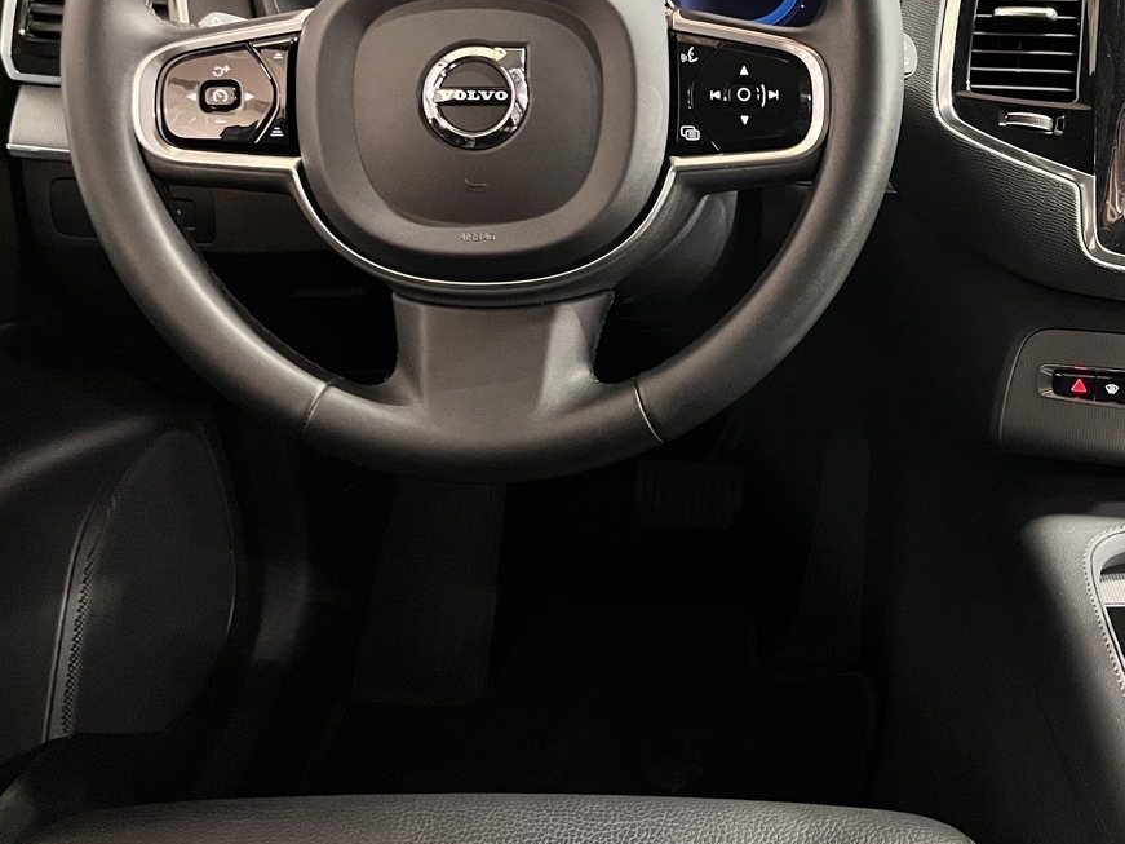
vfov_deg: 33.1
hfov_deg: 42.4
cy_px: 238
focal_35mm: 43
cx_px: 858
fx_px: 1397
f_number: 1.6
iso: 640
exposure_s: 1/34
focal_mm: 5.1
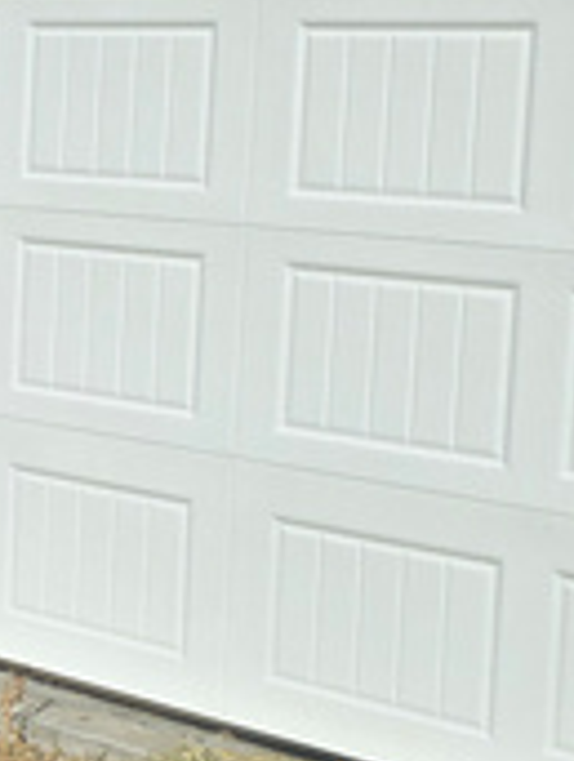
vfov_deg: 19.0
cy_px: 320
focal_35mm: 103
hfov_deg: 13.2
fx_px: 2269
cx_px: -418
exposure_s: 1/1936
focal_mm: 6.3
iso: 12
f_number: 1.7
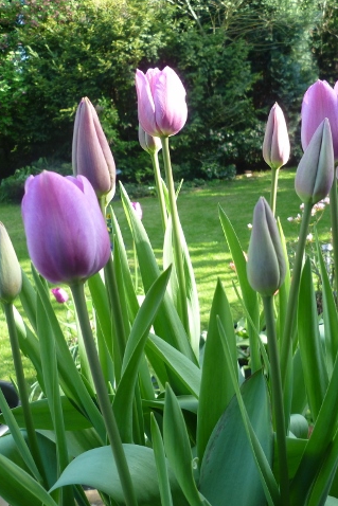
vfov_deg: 49.5
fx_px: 549
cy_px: 253
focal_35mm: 39
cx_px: 260
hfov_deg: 33.4
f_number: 2.8
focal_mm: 5
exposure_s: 1/80
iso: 80
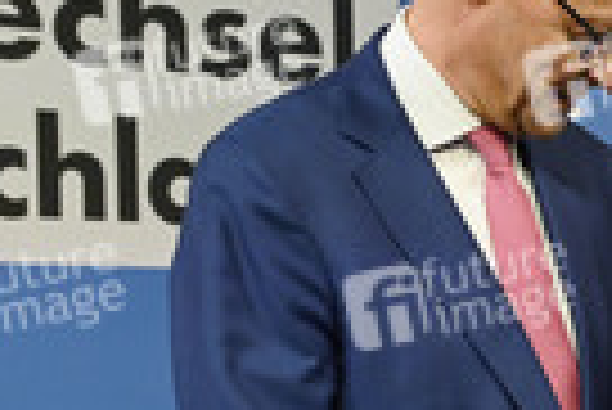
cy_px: 410
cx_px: 970
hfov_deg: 11.4
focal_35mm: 172
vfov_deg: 8.0
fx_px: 2927
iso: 6400
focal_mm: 52
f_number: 6.3
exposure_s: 1/320
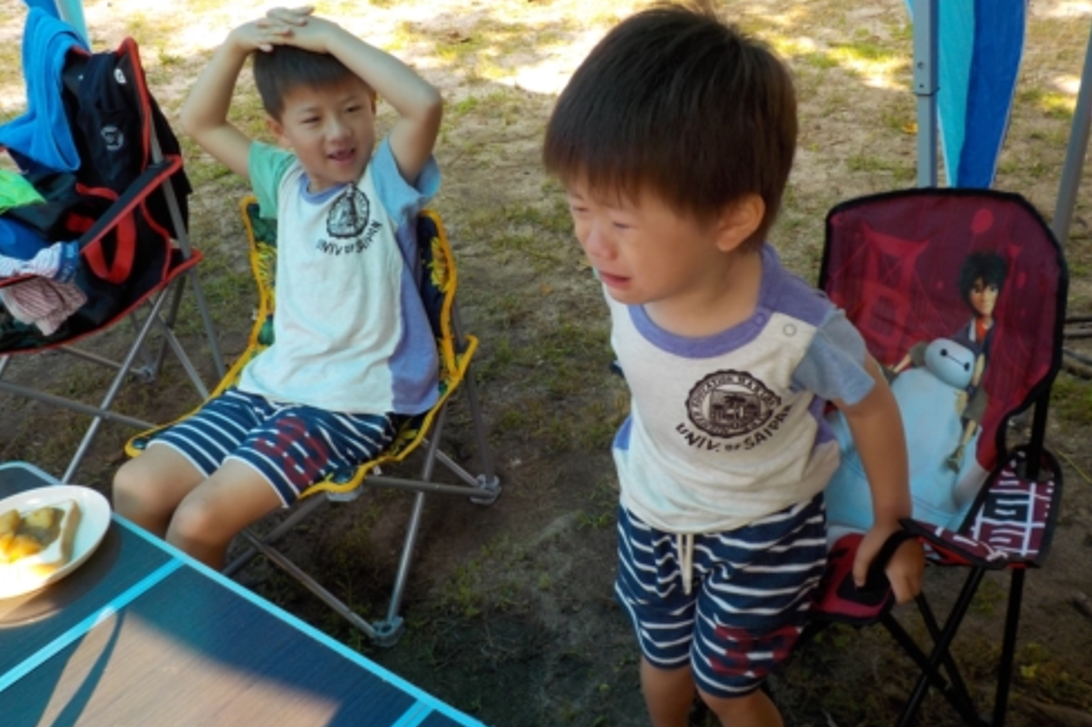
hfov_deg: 58.7
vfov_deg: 41.1
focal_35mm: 32
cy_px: 334
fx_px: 970
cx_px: 535
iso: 125
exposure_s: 1/160
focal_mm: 4.1
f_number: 3.3
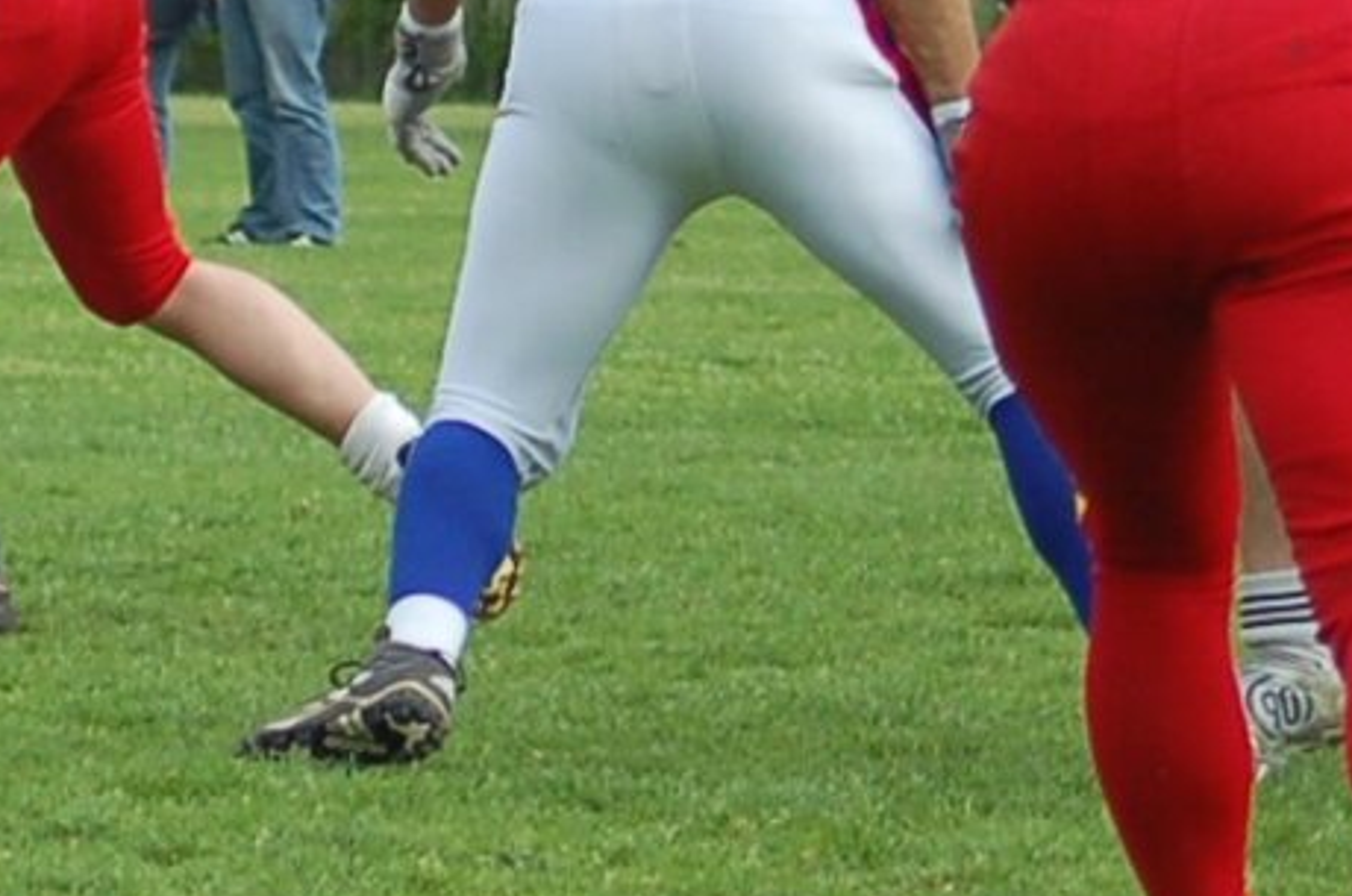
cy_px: -259
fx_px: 18820
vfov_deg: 2.7
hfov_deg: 4.1
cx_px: -1590
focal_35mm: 502
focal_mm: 70
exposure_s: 1/1000
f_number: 4
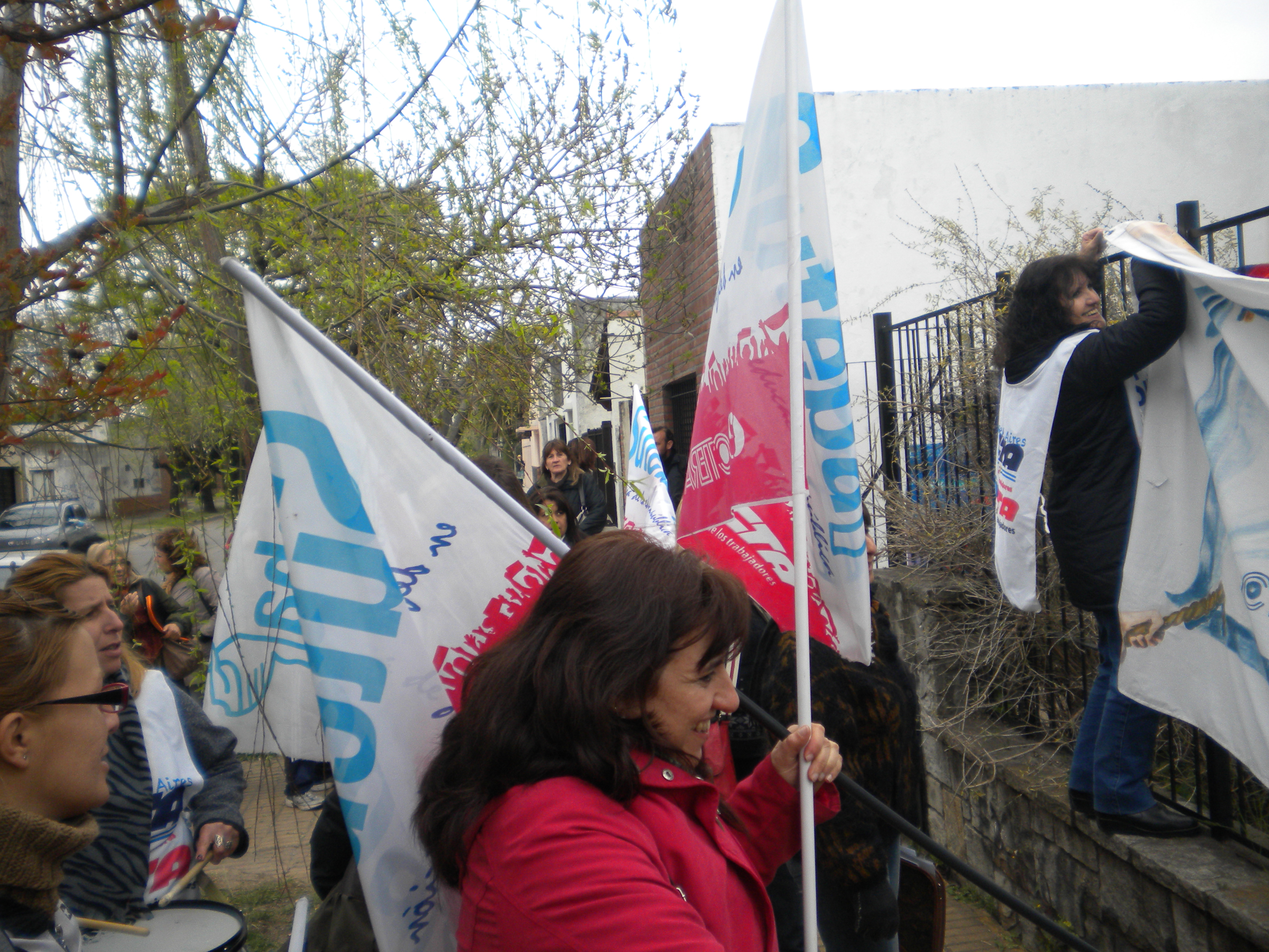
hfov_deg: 52.6
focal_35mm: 35
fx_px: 1283
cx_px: 634
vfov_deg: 40.7
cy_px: 476
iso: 100
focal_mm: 6.3
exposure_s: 1/500
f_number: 3.1
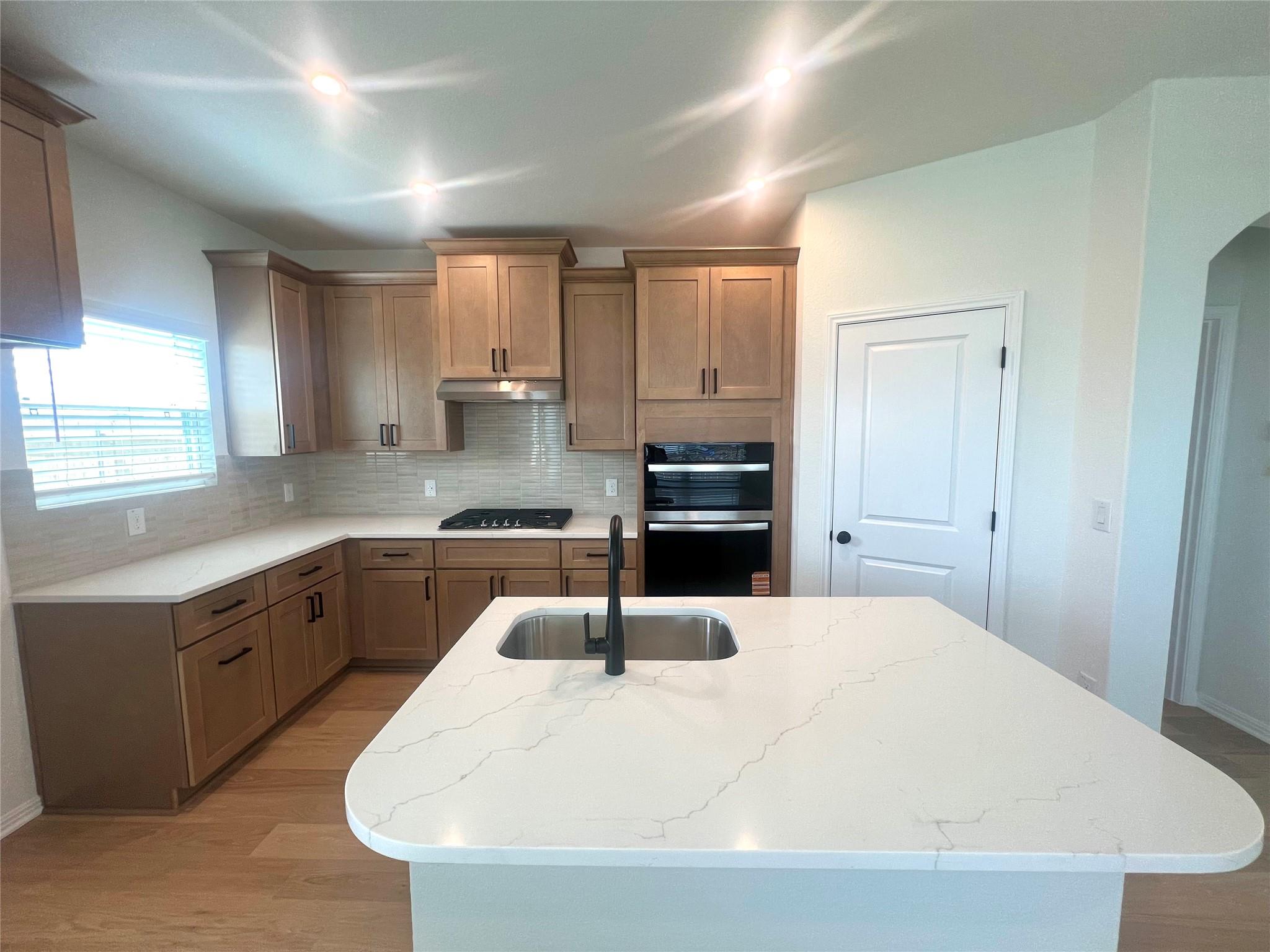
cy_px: 476
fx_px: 477
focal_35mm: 13
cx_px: 635
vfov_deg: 89.9
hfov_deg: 106.2
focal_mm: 1.57
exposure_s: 1/120
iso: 100
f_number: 1.8
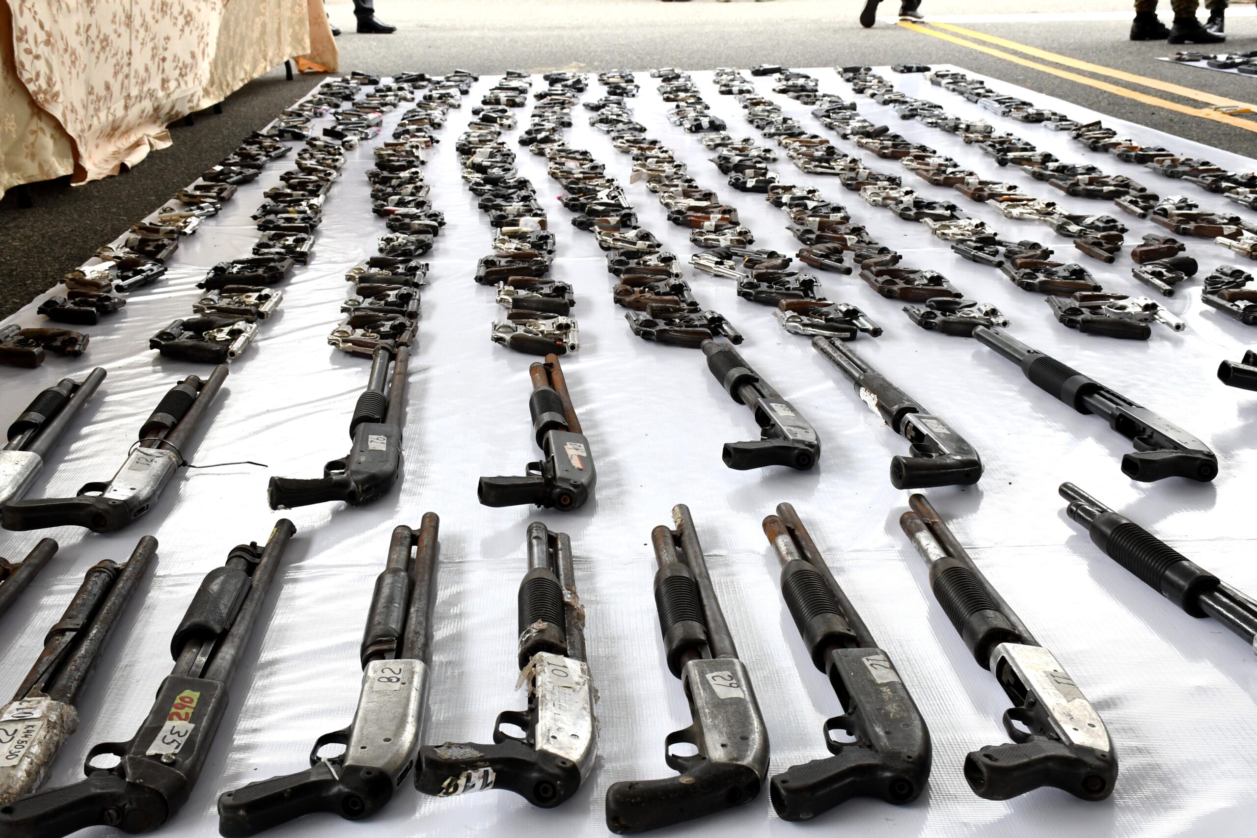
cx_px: 628
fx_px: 1571
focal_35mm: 45
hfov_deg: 43.6
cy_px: 419
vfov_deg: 29.9
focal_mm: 30
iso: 1000
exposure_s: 1/160
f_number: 10
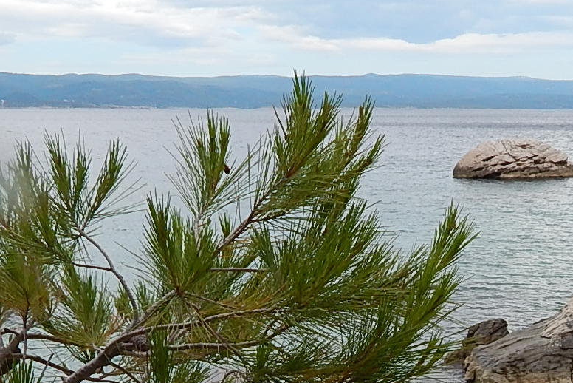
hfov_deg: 28.7
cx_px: 377
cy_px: 447
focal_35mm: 70
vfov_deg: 18.5
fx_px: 1115
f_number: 3
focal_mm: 4
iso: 125
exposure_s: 1/800
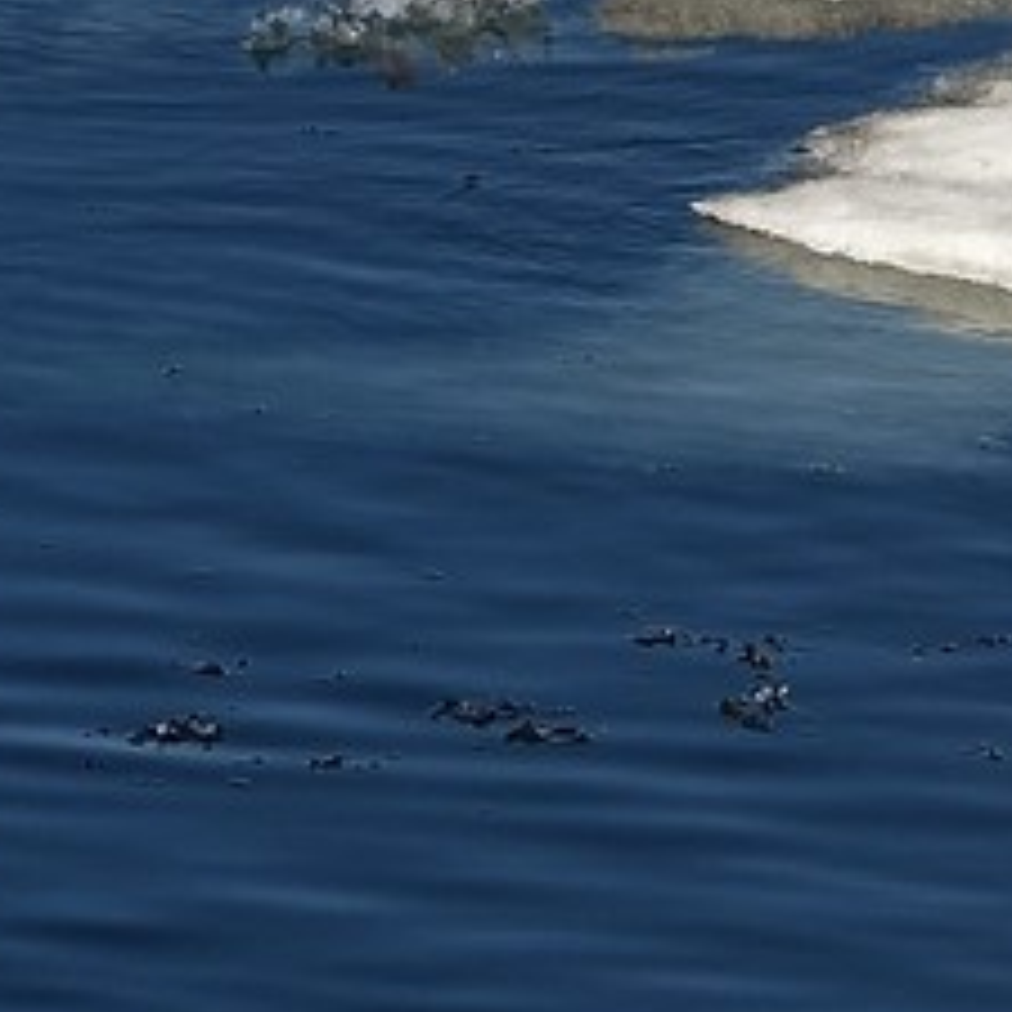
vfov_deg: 1.4
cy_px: 1408
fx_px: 40055
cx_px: 3099
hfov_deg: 1.4
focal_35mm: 1211
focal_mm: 200
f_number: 7.1
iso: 200
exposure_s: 1/800
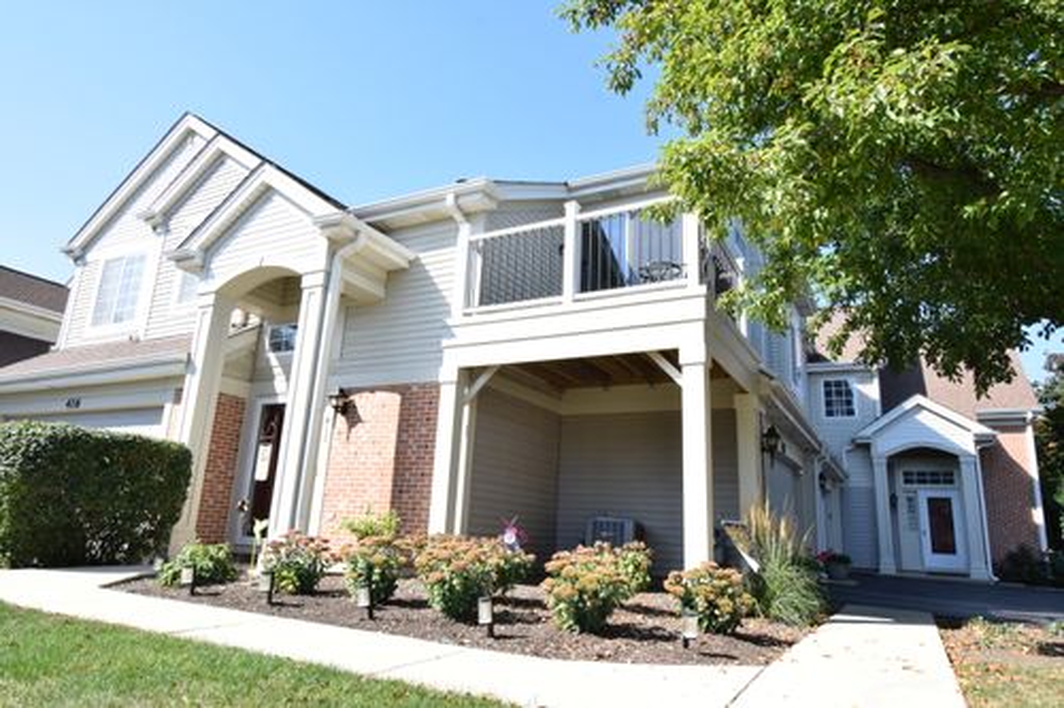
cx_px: 532
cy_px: 354
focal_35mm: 21
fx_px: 620
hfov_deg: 81.2
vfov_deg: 59.5
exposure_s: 1/160
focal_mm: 14
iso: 500
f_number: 14
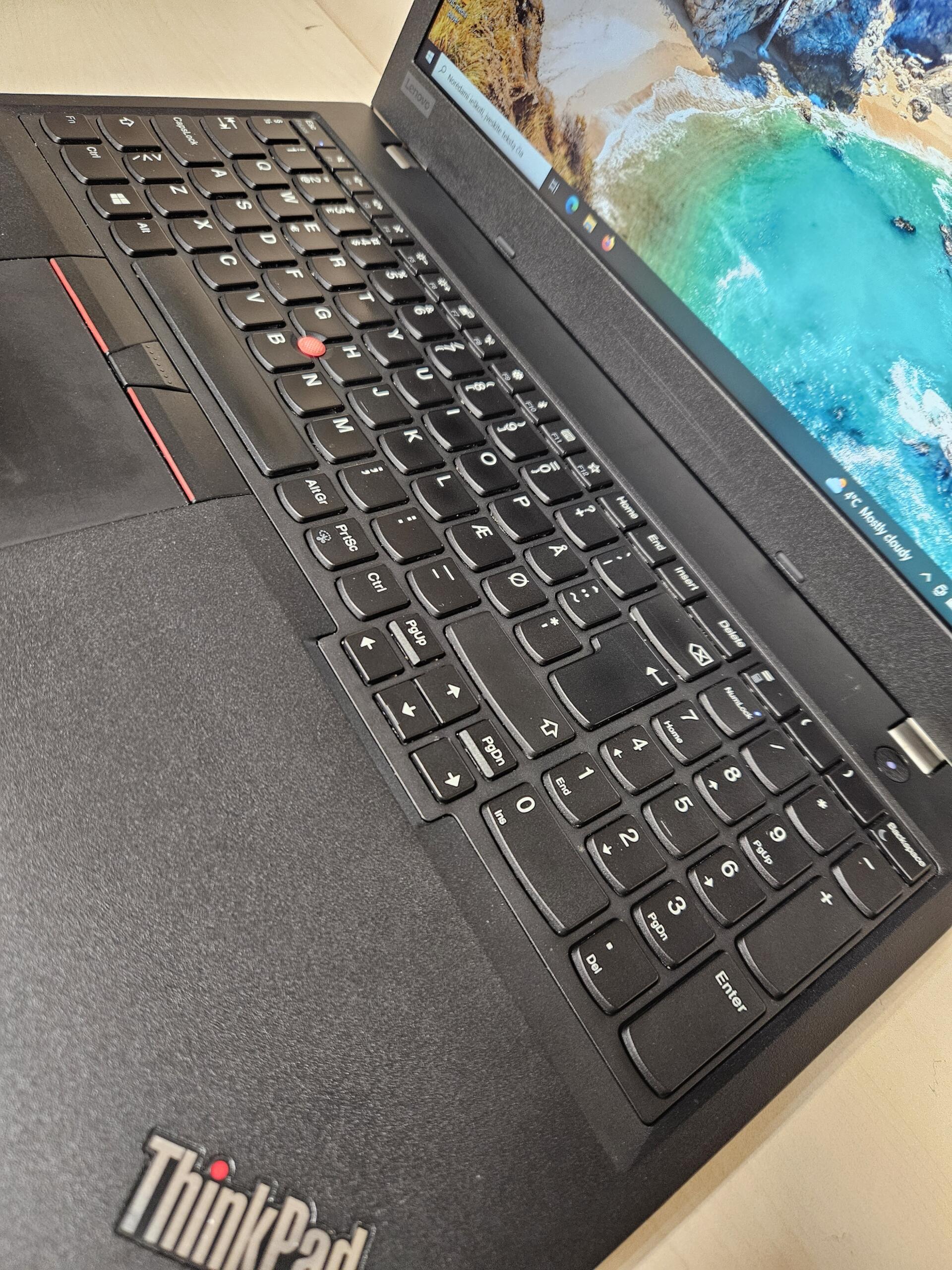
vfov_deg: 73.9
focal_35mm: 23
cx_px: 476
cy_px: 635
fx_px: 843
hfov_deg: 58.9
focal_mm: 5.4
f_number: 1.8
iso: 800
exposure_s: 1/50
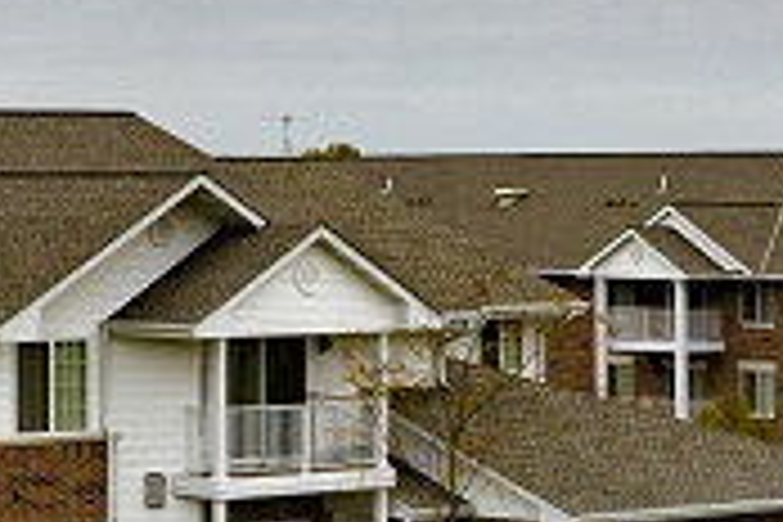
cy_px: 135
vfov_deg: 8.3
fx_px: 3588
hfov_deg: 12.4
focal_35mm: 165
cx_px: 117
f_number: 7.1
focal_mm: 10.26
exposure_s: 1/80
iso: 100
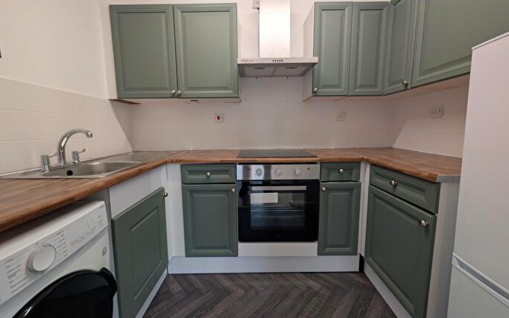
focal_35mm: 13
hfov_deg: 109.4
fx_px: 180
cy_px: 151
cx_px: 253
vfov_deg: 82.8
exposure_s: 1/86
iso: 52
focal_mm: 2.02
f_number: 1.7
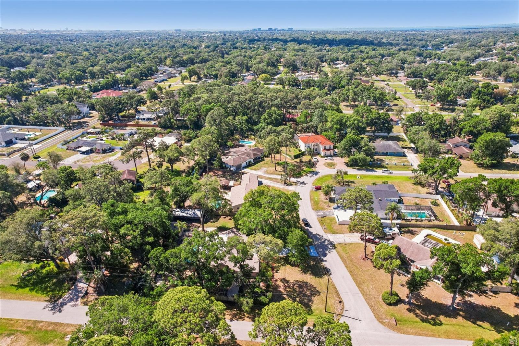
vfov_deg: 57.2
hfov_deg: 78.6
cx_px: 260
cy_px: 173
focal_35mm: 22
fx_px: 317
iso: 400
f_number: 2.8
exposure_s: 1/1000
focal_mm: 8.4
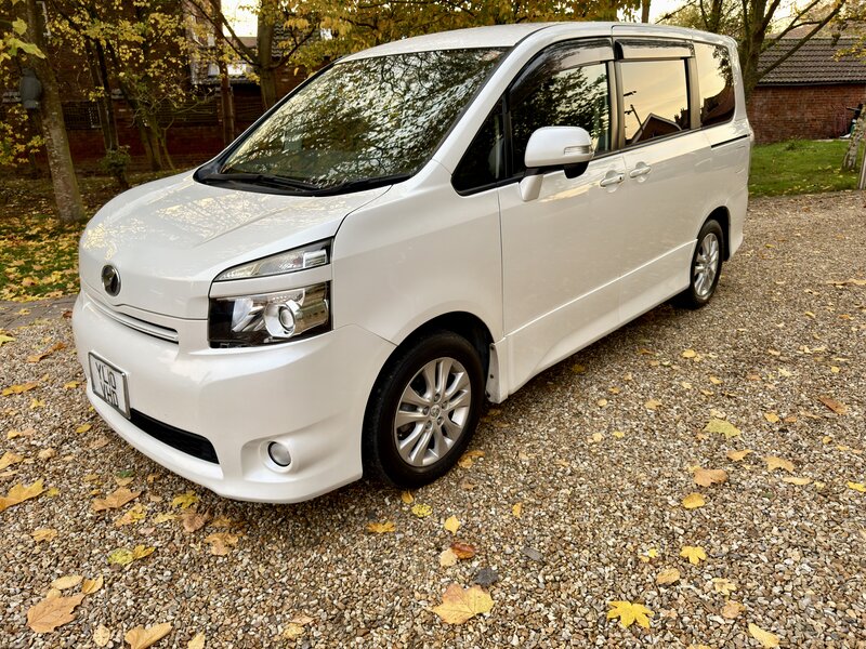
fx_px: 600
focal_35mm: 24
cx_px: 433
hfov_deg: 71.6
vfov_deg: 56.8
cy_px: 324
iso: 125
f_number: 1.78
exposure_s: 1/60
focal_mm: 6.76
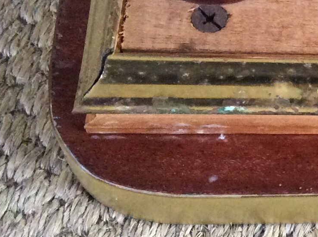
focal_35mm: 112
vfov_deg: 13.2
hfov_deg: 16.5
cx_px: 427
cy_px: 126
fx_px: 1027
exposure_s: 1/25
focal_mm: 3.3
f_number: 2.4
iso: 250
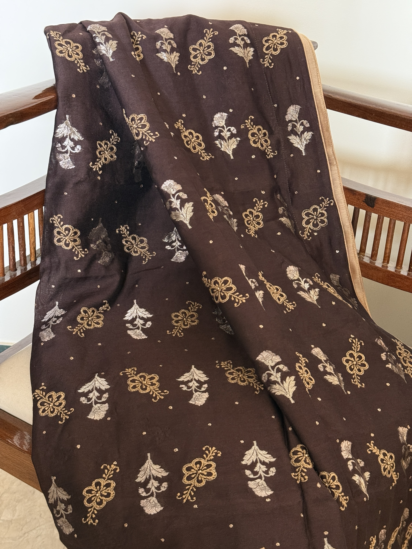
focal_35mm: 48
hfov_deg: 30.3
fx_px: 762
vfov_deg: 39.7
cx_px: 206
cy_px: 274
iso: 250
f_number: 1.78
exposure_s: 1/33
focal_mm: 6.76
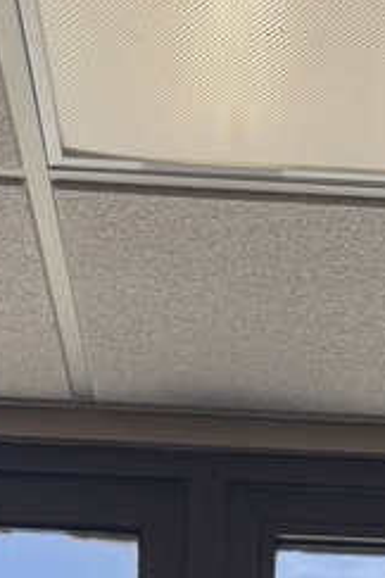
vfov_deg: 15.1
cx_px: 345
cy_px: 1208
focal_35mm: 105
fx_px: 1684
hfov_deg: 12.9
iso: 80
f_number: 1.78
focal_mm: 6.76
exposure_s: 1/607
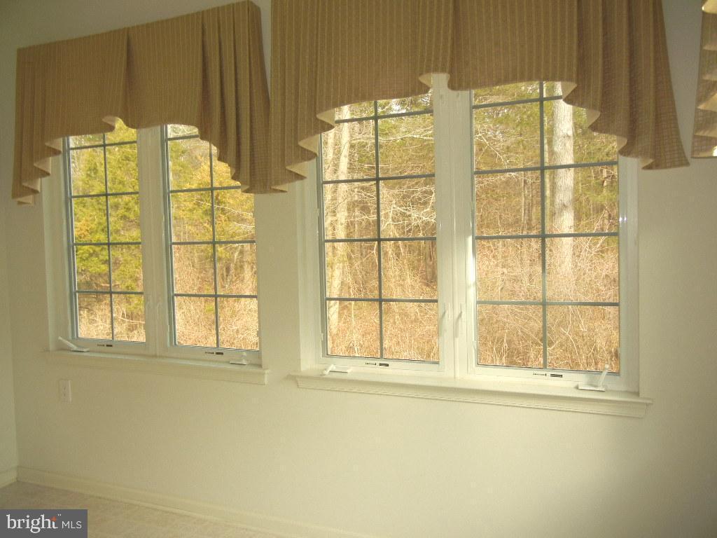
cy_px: 269
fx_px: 621
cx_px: 358
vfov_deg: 46.8
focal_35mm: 30
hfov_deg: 60.0
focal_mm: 5.4
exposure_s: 1/64.1
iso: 160
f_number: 3.5
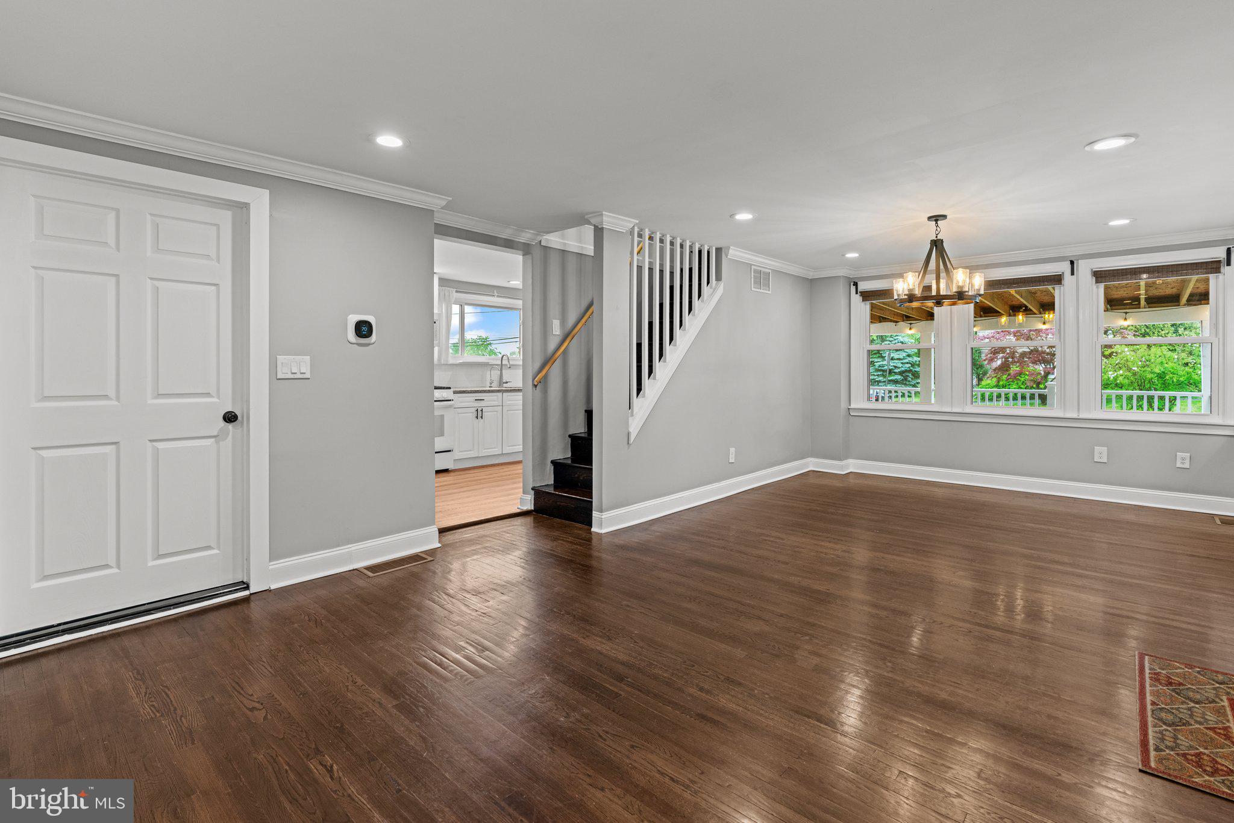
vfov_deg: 73.8
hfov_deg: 96.7
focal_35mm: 16
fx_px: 548
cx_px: 617
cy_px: 412
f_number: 8
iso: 800
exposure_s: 1/5
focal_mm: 16
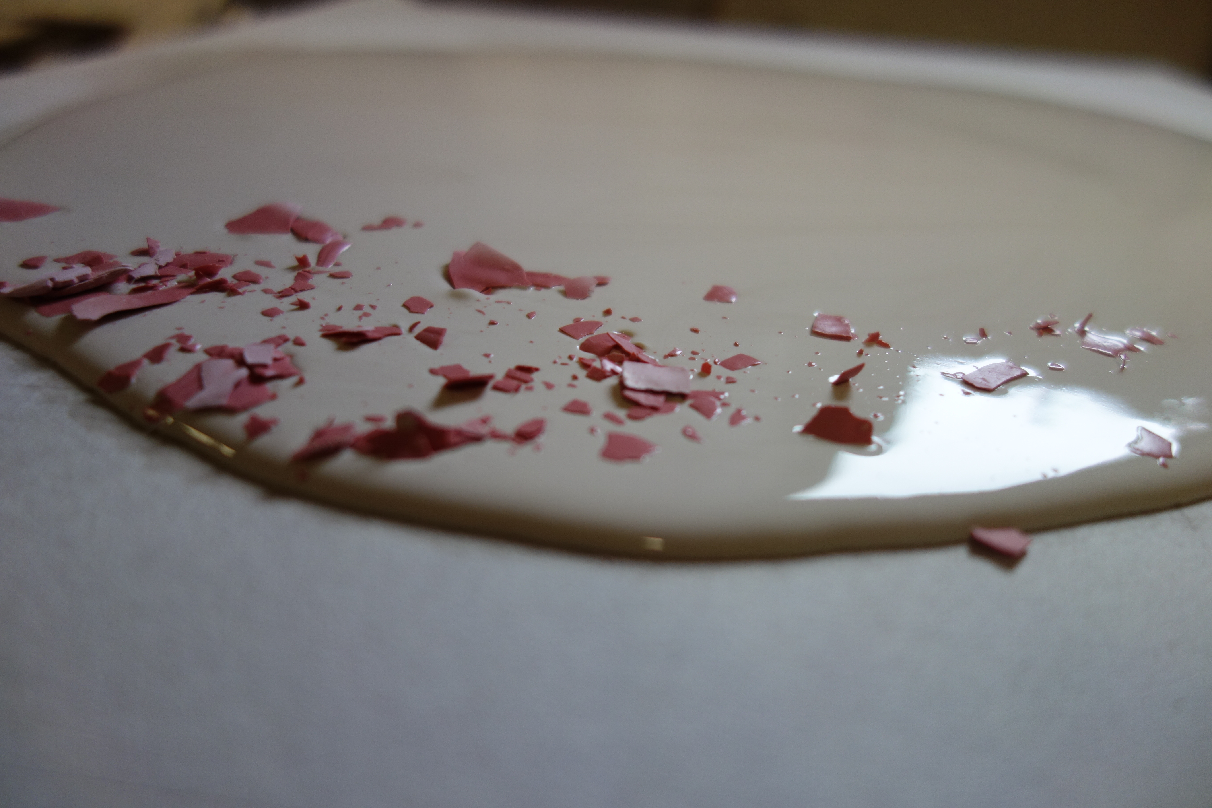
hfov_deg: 65.5
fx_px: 943
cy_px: 404
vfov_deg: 46.4
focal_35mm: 28
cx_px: 606
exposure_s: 1/80
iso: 125
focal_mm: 10.4
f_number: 1.8
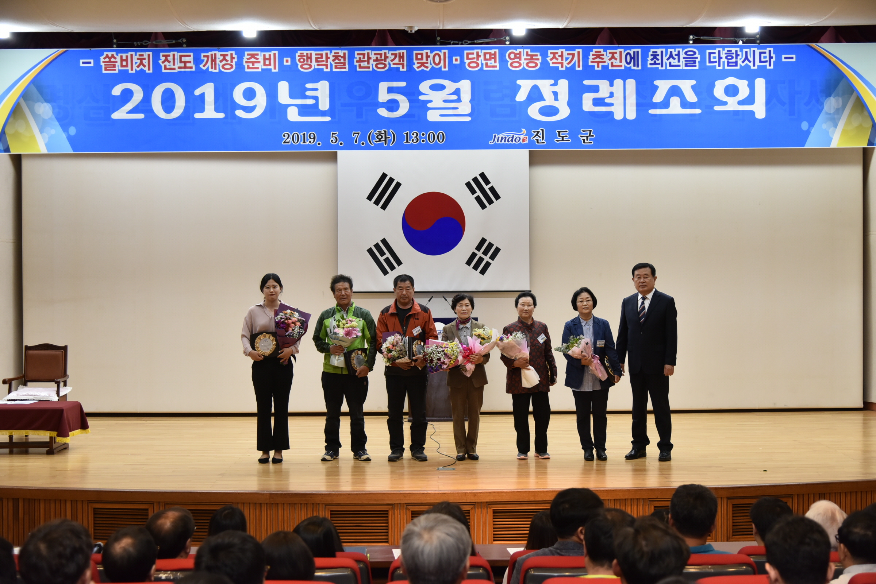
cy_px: 292
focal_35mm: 52
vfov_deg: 26.0
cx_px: 438
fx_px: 1265
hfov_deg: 38.2
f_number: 4
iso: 1000
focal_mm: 52
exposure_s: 1/125
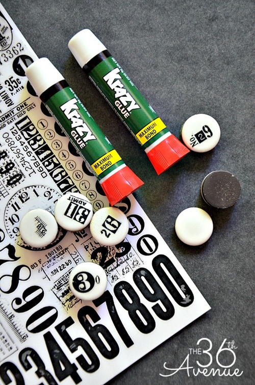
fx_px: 833
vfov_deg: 26.0
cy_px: 192
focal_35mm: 78
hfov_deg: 17.4
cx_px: 128
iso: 800
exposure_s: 1/30
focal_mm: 52
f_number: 5
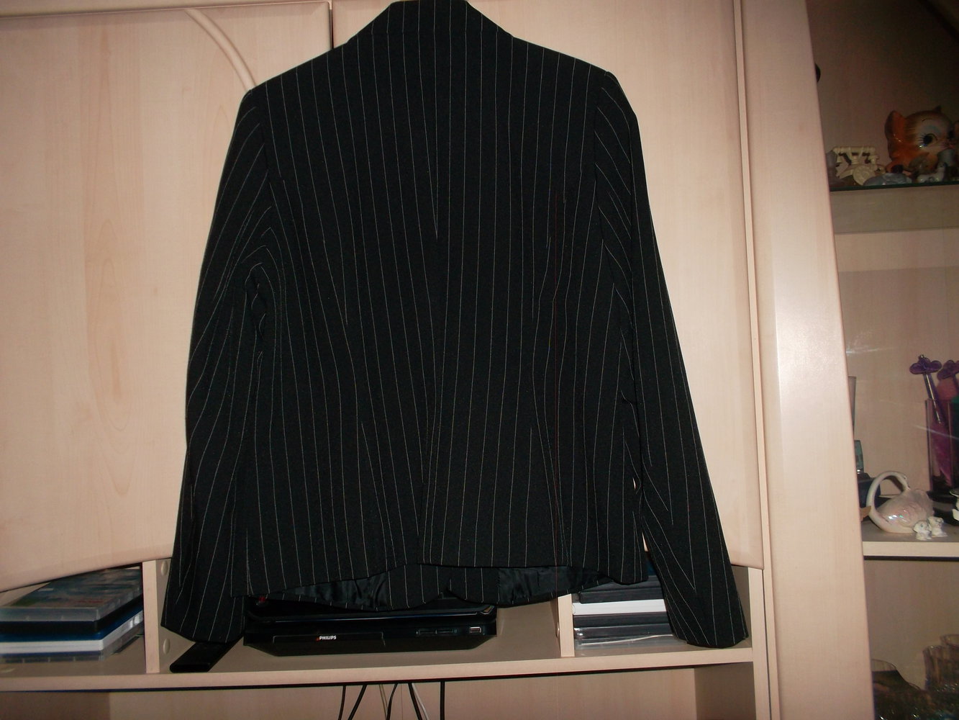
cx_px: 480
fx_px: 776
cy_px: 360
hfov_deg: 63.4
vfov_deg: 49.8
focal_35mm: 28
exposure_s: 1/45
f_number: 3.3
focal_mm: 4.1
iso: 100
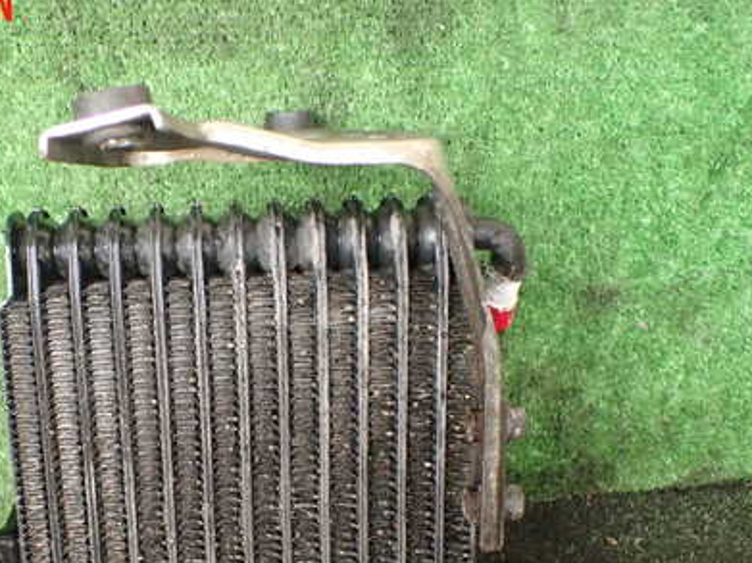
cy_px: 417
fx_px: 999
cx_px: 240
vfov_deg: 31.0
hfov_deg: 40.6
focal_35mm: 46
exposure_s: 1/125
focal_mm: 5.4
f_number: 2.3
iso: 640
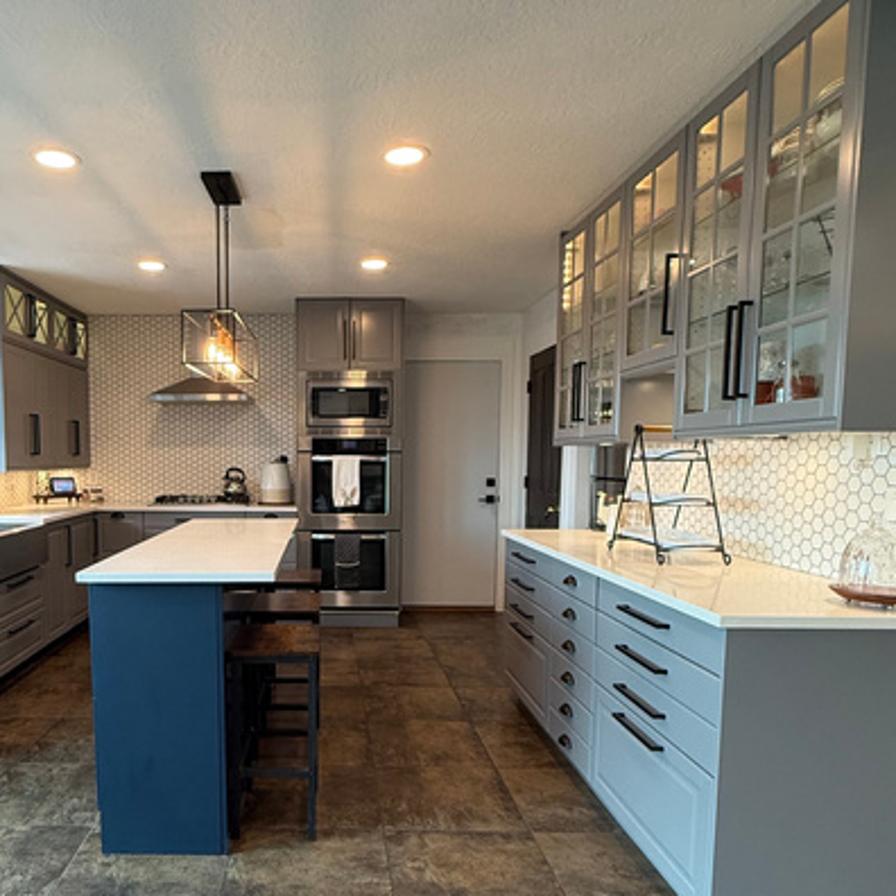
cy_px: 525
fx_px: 703
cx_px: 308
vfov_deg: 64.6
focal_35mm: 24
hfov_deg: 63.6
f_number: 2.2
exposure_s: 1/120
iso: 200
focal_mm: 2.22
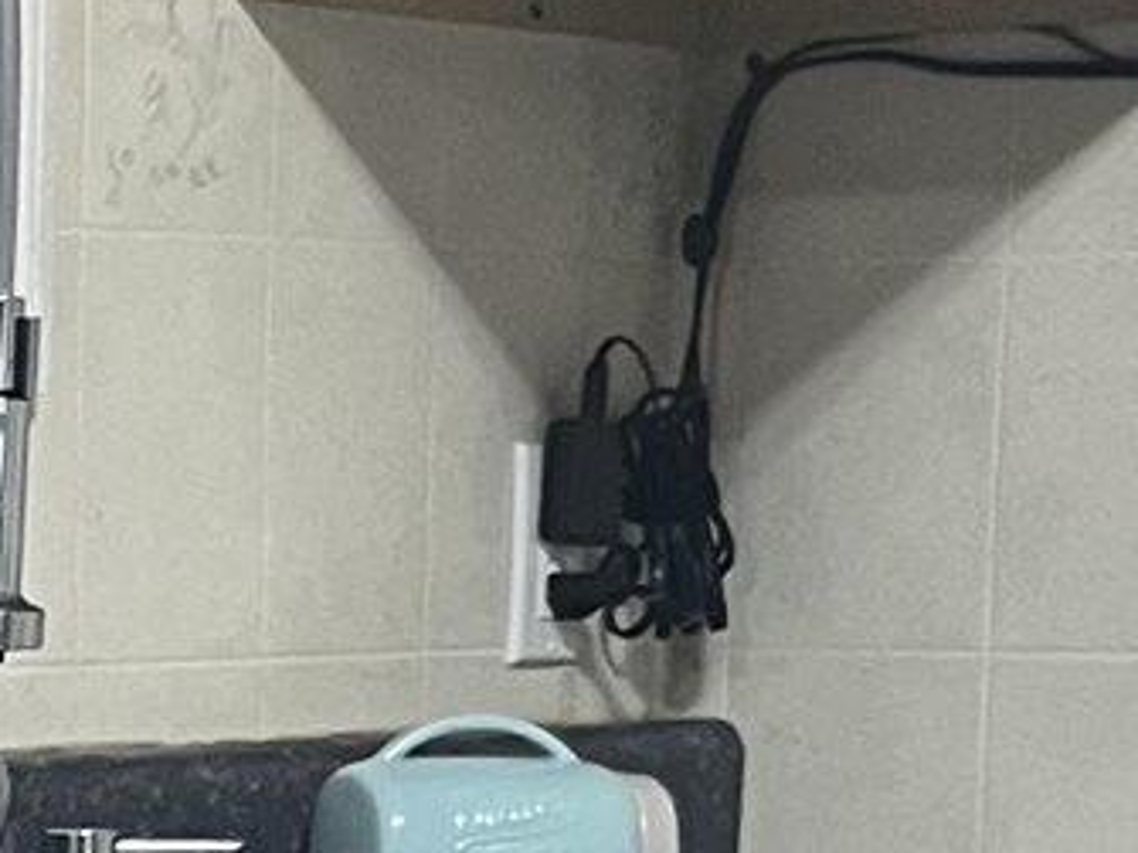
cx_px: -683
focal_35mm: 179
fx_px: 5883
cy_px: 1451
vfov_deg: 8.0
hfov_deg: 10.6
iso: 200
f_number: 1.6
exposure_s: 1/60
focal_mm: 5.1
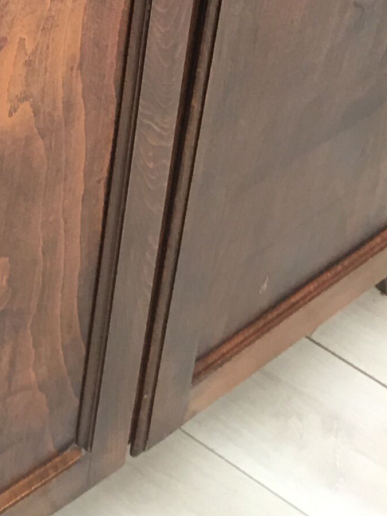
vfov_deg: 13.1
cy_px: -518
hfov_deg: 10.2
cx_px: -467
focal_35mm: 130
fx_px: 1936
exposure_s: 1/33
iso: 25
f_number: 2.2
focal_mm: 4.15
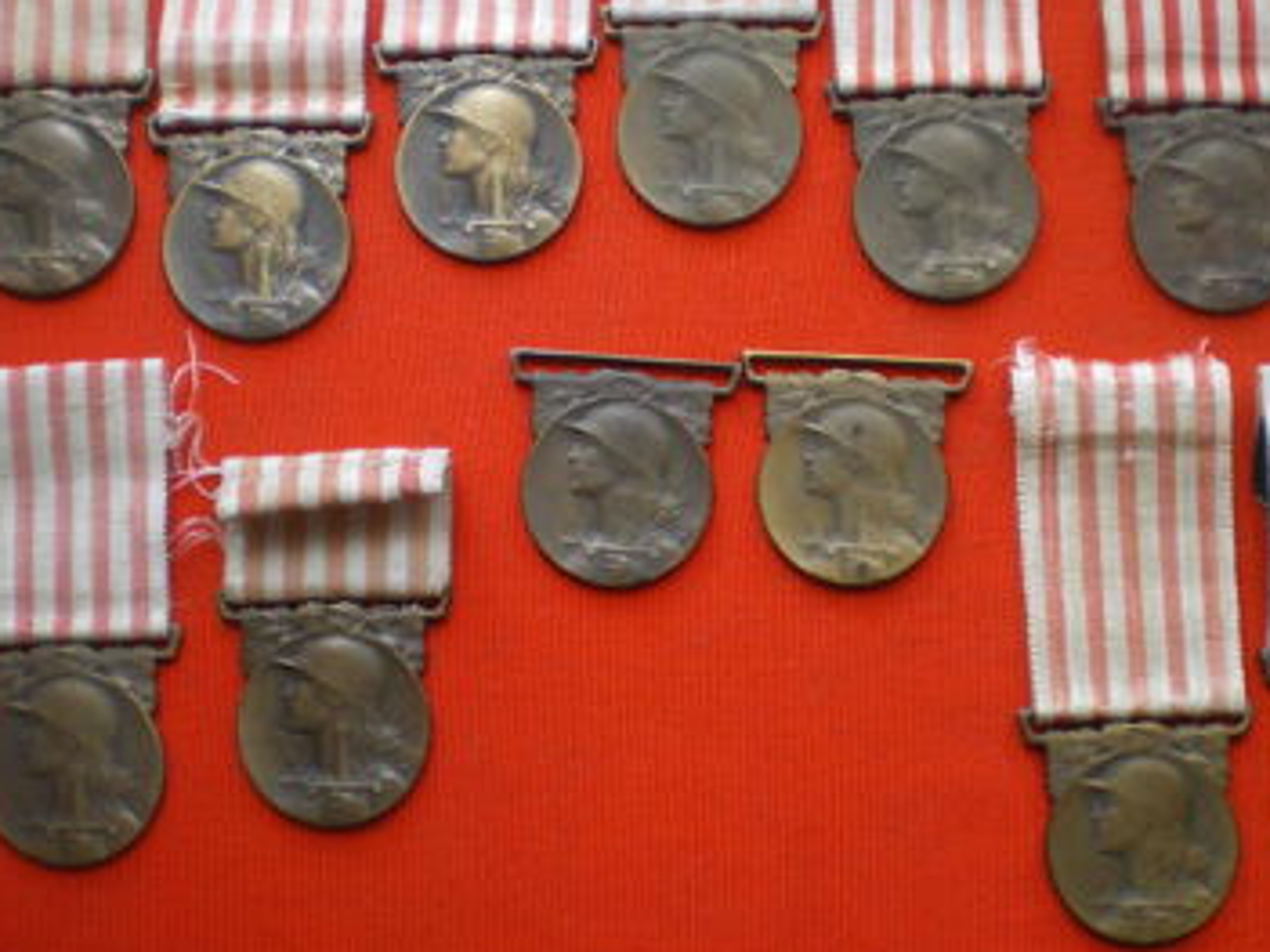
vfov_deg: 28.0
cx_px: 713
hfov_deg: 36.8
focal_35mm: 52
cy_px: 431
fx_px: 1907
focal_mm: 6.3
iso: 200
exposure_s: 1/50
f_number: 3.1
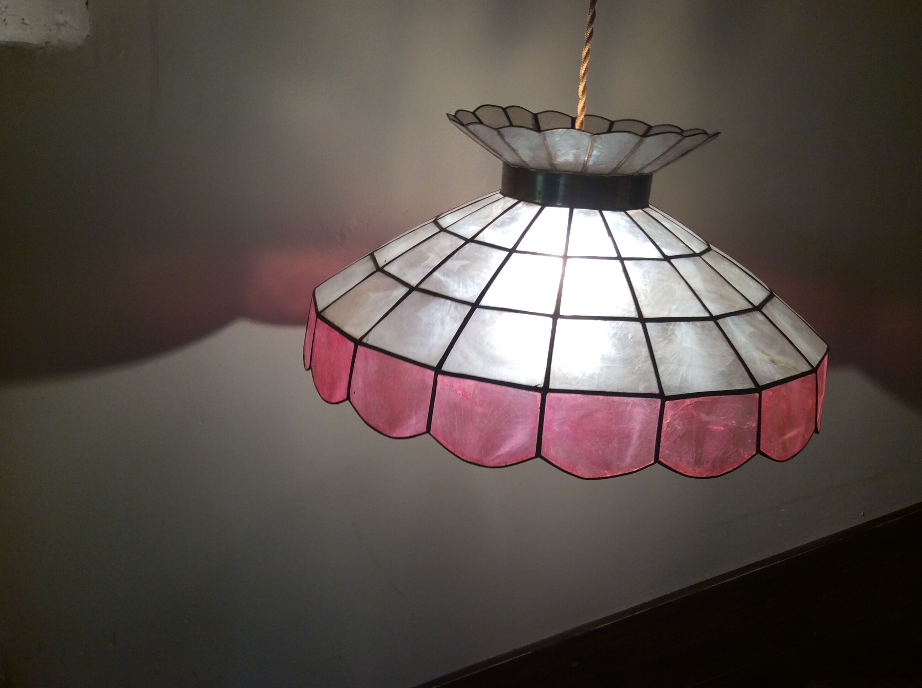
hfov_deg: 56.9
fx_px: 851
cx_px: 461
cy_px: 344
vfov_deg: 44.1
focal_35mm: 32
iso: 32
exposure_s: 1/50
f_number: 2.4
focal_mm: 3.3
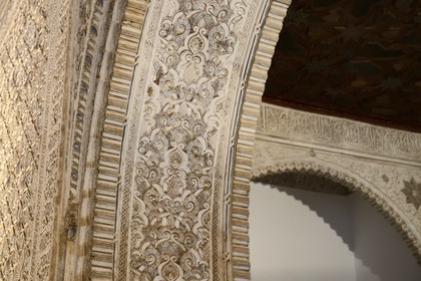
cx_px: 210
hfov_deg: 28.8
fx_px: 819
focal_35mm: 70
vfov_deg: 19.5
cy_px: 140
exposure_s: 1/30
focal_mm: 70
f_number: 4.5
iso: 1600
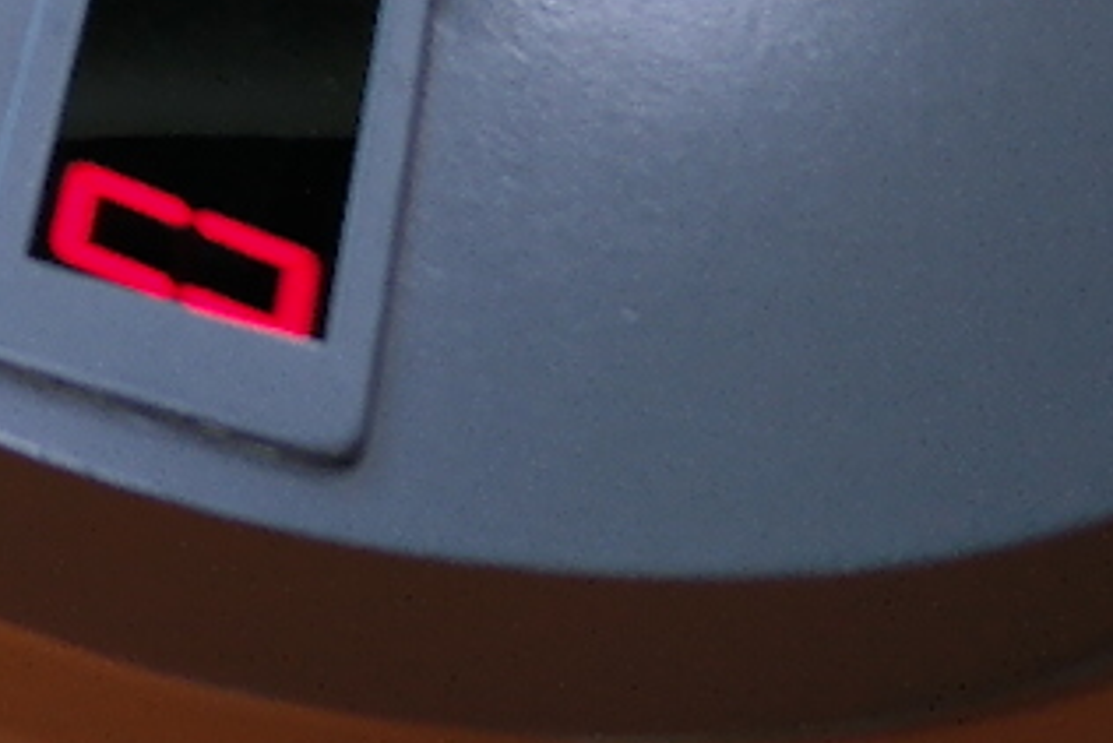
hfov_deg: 11.1
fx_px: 5072
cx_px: -1303
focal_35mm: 164
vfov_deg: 7.7
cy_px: -1176
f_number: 3.5
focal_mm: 20
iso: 200
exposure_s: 1/50
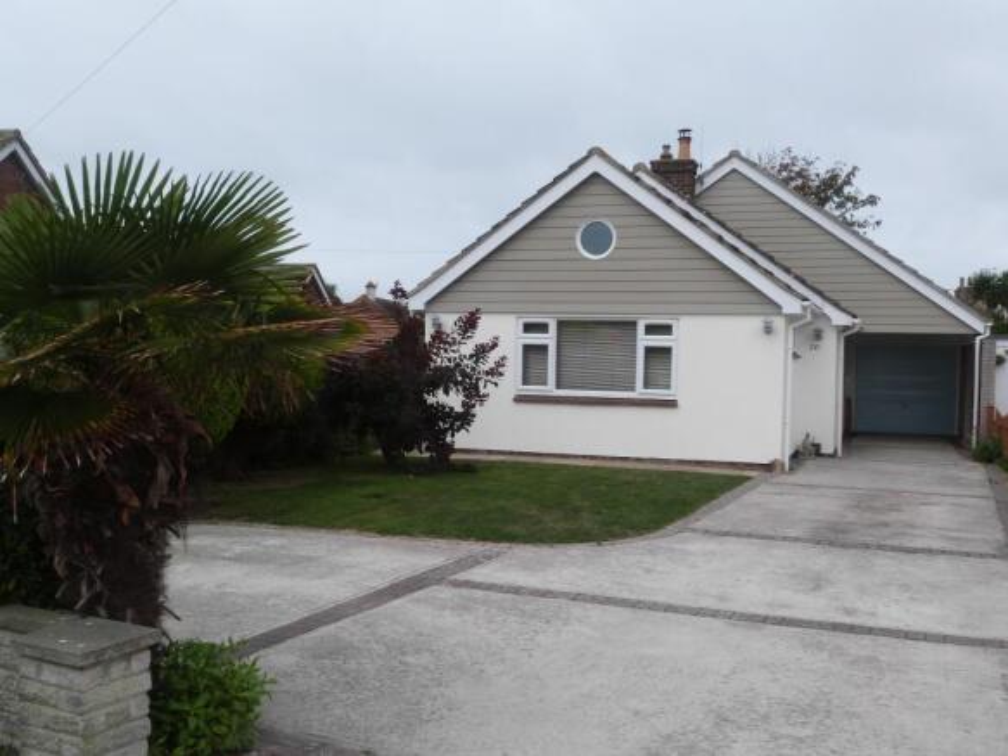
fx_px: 1077
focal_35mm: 37
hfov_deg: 50.1
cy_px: 378
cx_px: 504
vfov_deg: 38.7
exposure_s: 1/250
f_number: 5.6
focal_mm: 6.5
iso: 100
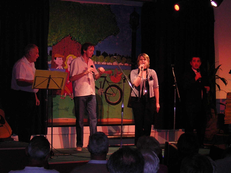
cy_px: 86
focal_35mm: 97
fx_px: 647
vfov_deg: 15.2
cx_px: 116
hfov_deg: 20.2
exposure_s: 1/60.1
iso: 400
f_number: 4.4
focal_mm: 12.6
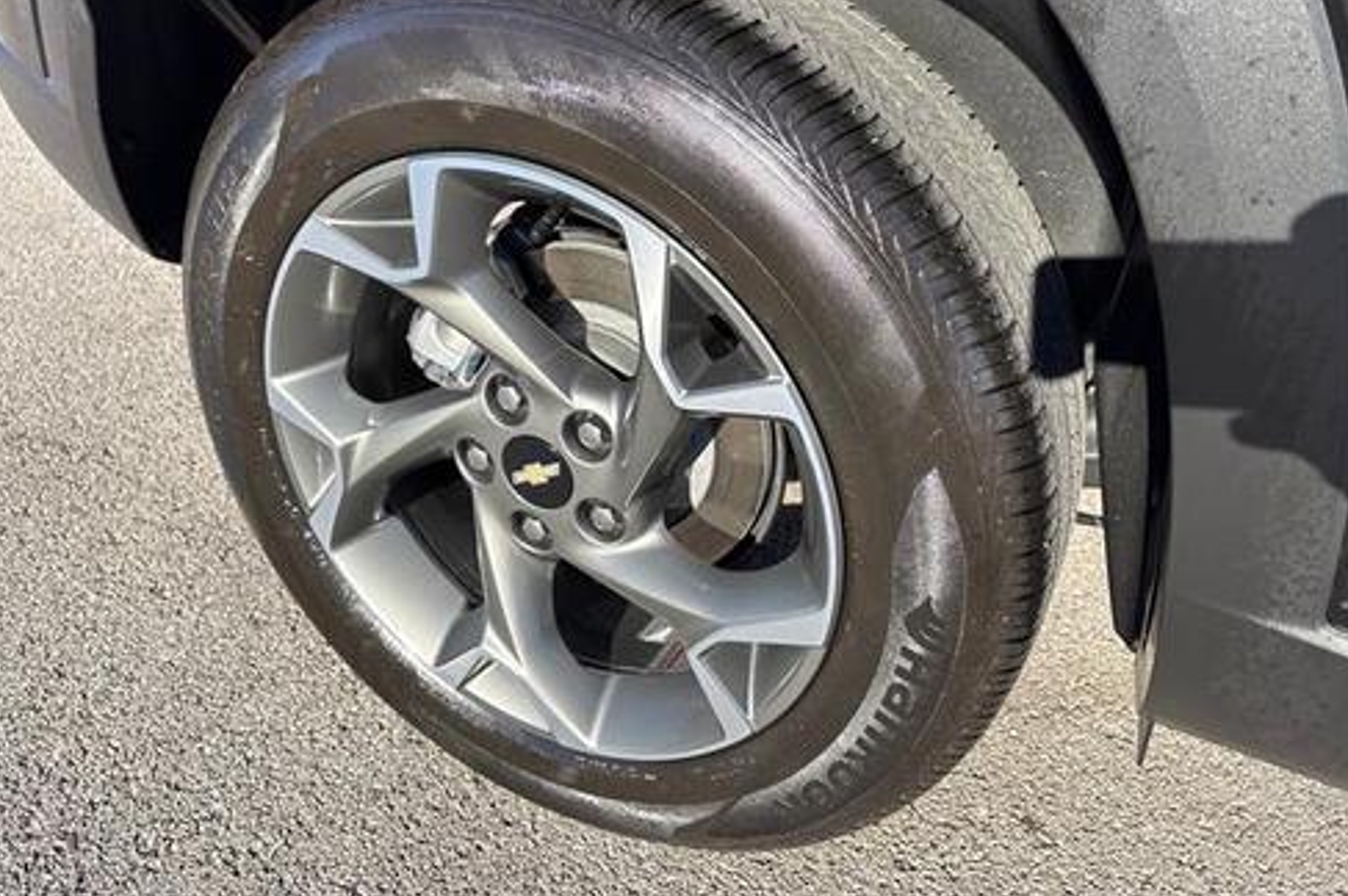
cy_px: 379
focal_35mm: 28
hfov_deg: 65.5
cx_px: 678
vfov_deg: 46.2
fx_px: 1048
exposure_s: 1/701
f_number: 1.6
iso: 50
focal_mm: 5.96
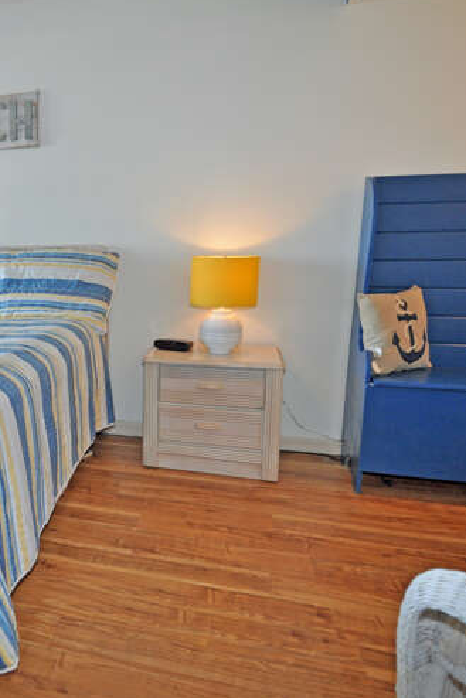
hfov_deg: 41.6
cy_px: 343
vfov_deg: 65.5
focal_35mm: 28
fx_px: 543
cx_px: 23
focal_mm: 12
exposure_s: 1/80
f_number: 4.5
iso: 400
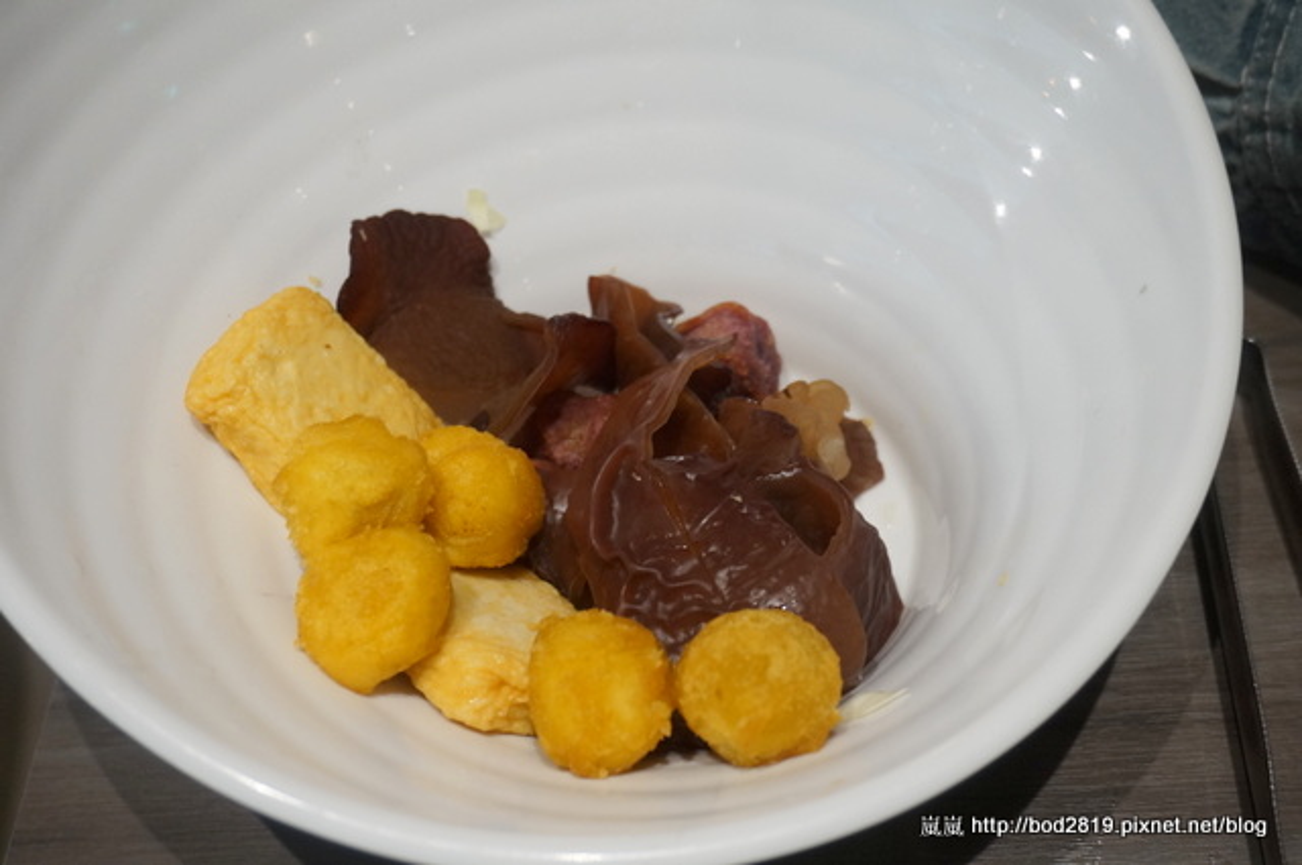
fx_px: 1571
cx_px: 651
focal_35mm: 44
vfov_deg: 30.8
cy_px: 432
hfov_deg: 45.0
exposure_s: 1/60
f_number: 4.5
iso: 640
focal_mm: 29
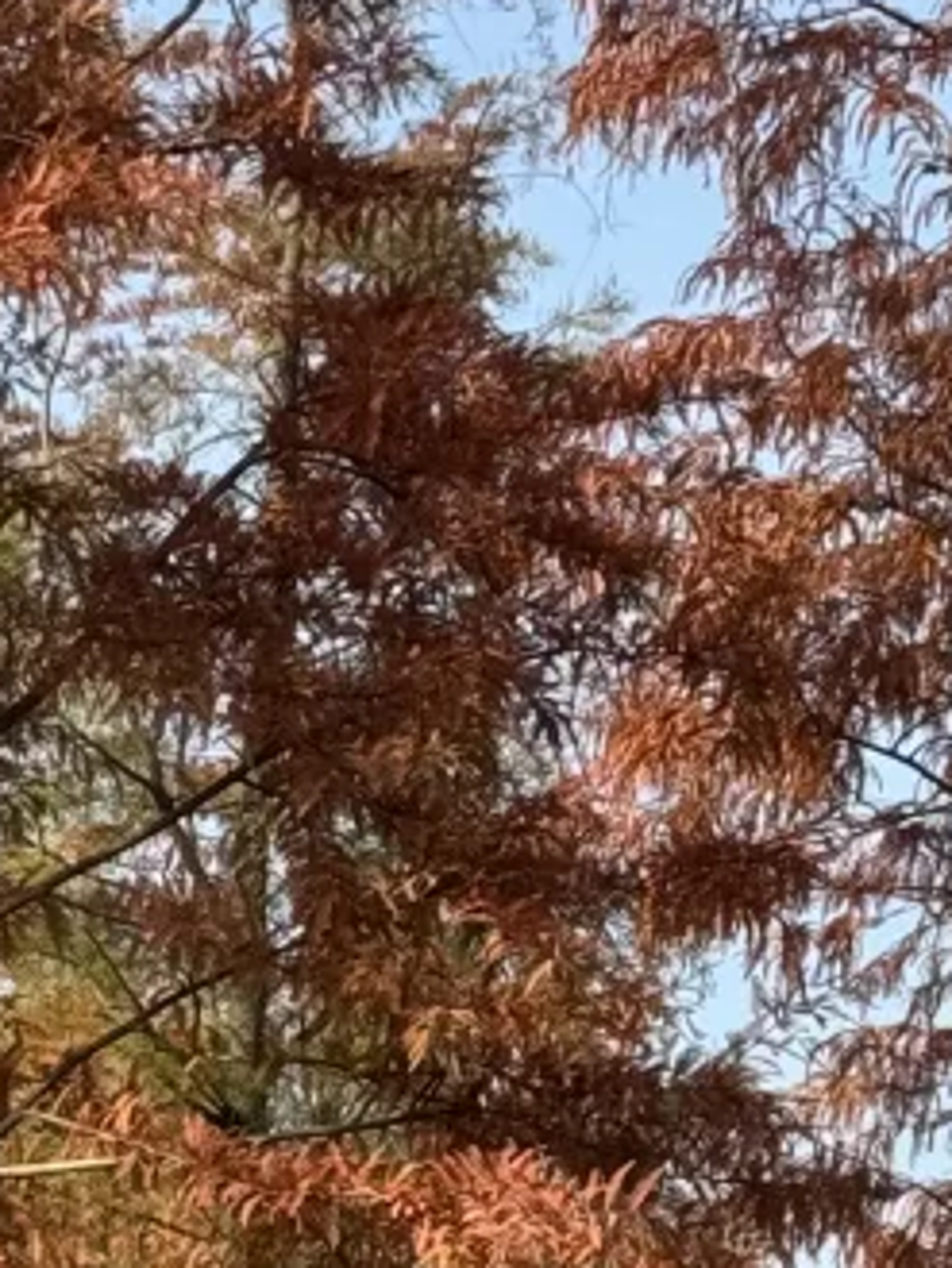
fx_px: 7695
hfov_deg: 7.1
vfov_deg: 9.4
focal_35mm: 210
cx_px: 432
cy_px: 875
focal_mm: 6.76
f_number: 1.78
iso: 64
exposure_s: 1/2717
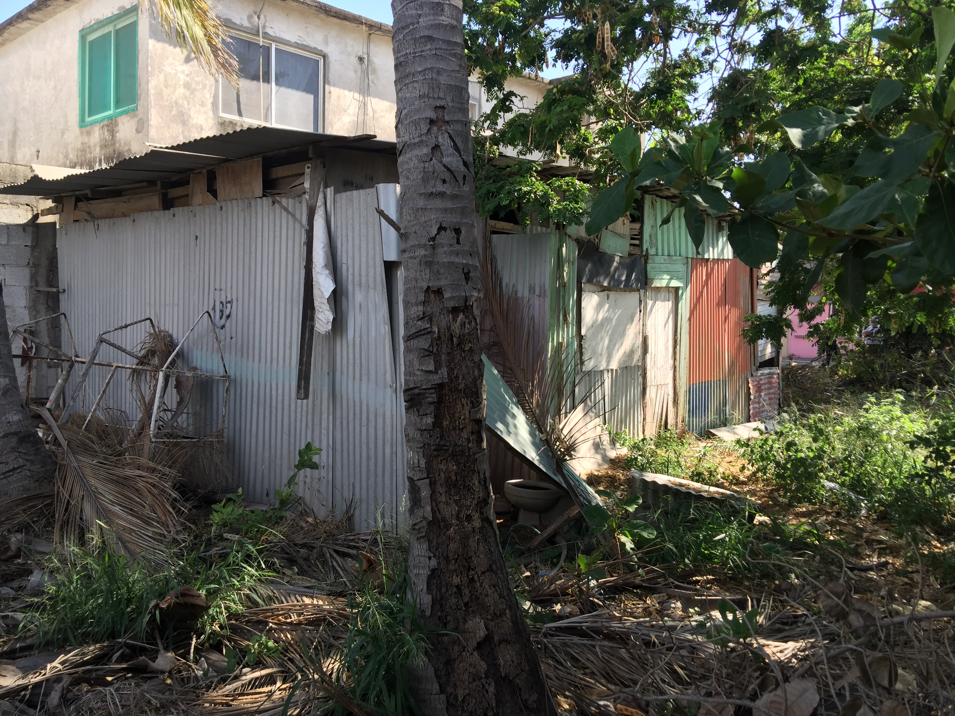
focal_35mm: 29
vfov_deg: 48.2
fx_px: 800
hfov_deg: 61.7
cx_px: 478
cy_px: 358
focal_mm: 4.15
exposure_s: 1/482
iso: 32
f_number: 2.2
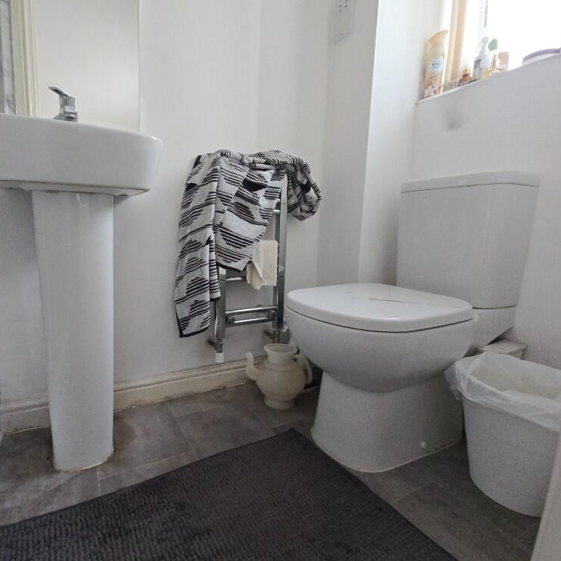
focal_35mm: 16
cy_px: 269
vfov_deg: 87.4
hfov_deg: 85.4
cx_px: 205
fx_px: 293
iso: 250
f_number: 2.2
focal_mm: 2.2
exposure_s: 1/100
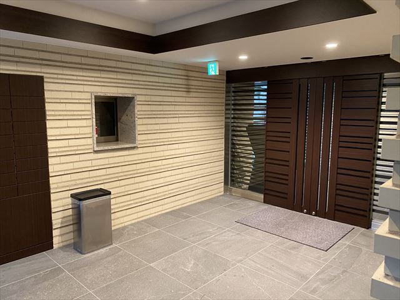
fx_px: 300
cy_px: 150
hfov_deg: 67.3
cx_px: 200
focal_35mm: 26
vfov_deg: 53.1
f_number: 1.8
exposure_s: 1/50
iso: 400
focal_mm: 4.25
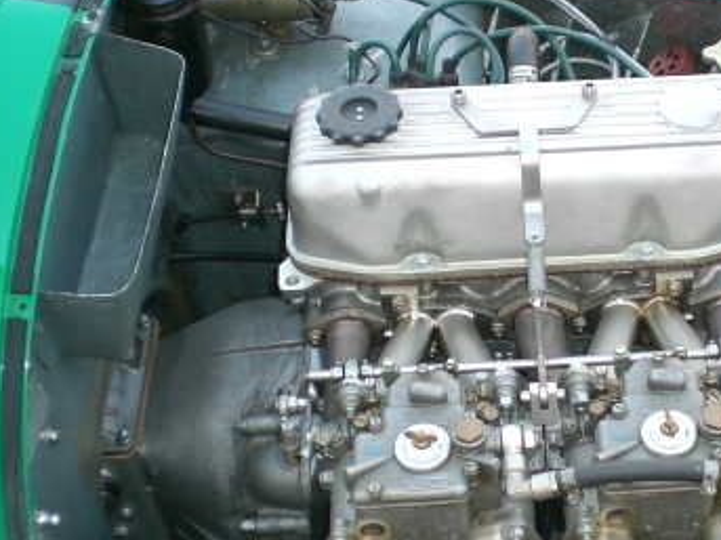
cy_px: 273
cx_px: 616
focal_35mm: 71
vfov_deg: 20.7
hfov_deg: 26.7
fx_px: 1478
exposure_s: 1/80
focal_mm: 6.3
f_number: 3.1
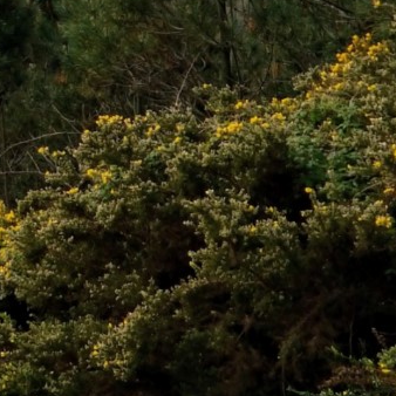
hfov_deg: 8.7
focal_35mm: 196
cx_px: -252
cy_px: -93
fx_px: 2537
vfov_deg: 8.8
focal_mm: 6
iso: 25
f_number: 2.4
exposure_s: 1/450
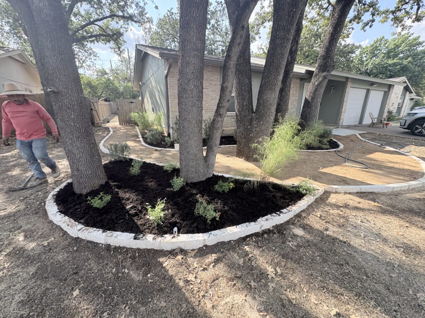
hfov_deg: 102.1
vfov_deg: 85.7
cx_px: 212
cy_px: 159
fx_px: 172
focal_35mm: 14
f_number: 2.2
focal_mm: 2.22
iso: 64
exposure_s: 1/281
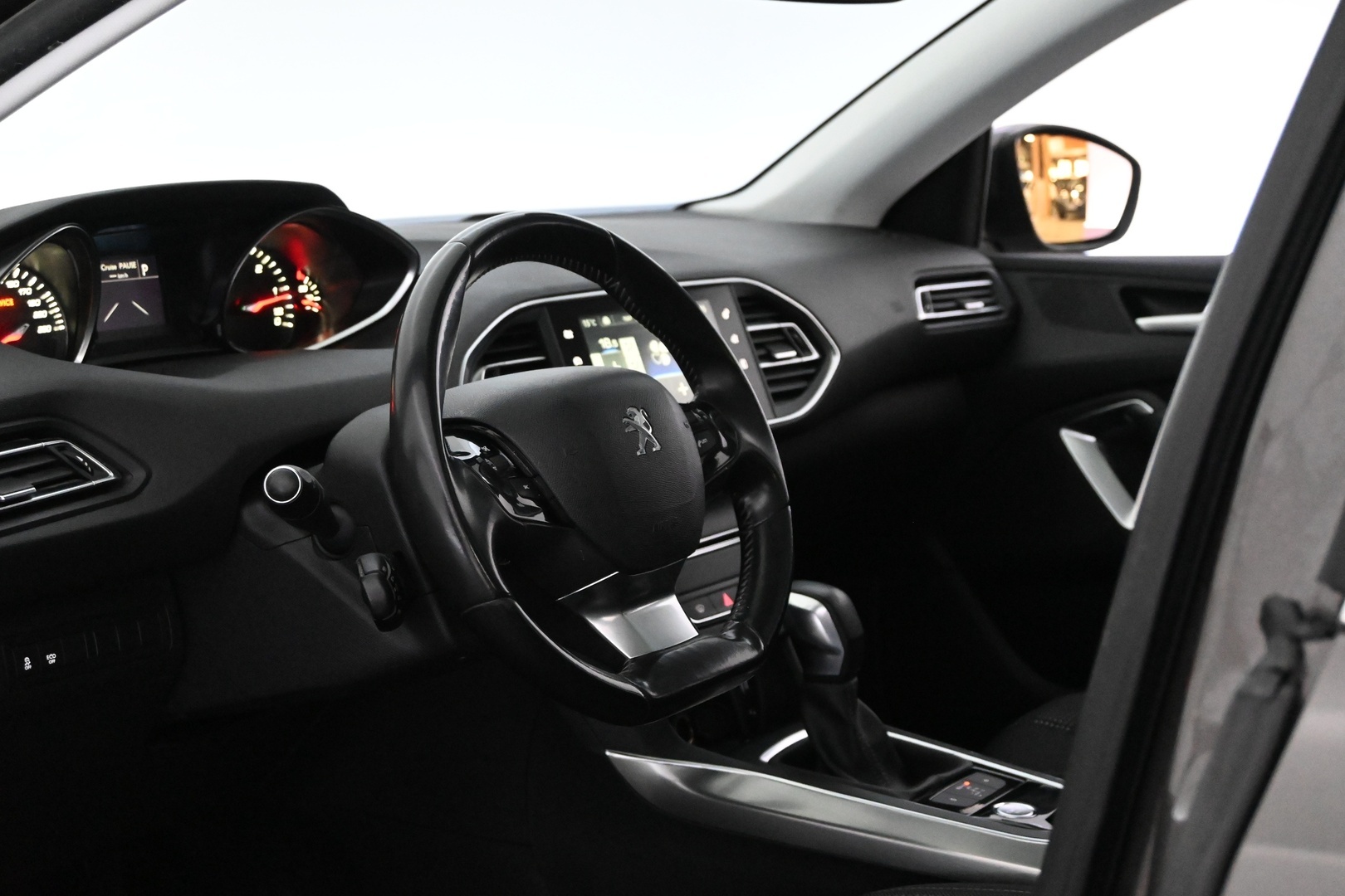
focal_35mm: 57
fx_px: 2129
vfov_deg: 23.8
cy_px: 448
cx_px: 672
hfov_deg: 35.1
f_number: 5.6
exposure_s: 1/60
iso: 8000
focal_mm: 38
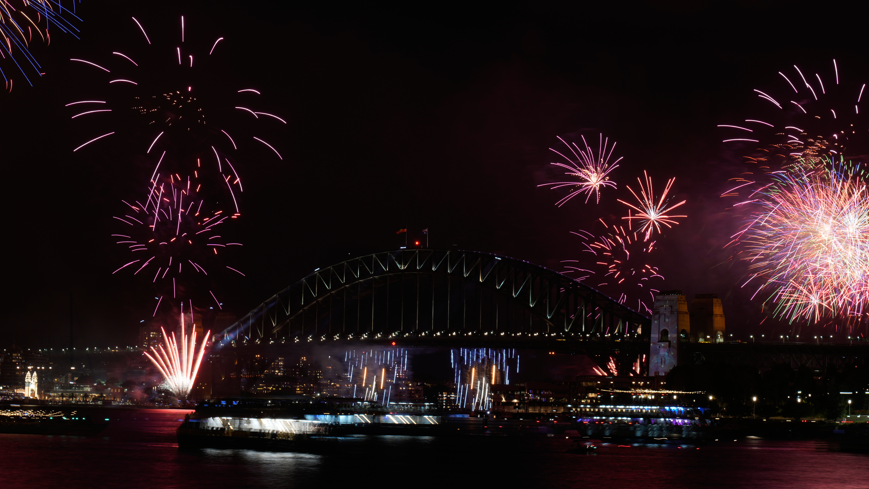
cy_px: 209
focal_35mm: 78
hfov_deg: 27.2
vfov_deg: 15.5
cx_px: 436
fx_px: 1797
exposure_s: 56
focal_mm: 70
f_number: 13
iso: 100
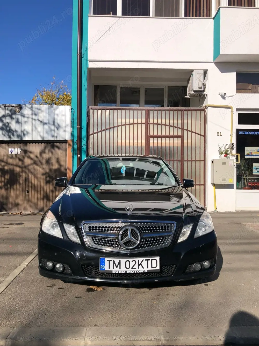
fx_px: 279
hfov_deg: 49.7
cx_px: 130
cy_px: 173
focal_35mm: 28
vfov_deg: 63.5
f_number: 1.8
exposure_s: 1/3003
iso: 20
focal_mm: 4
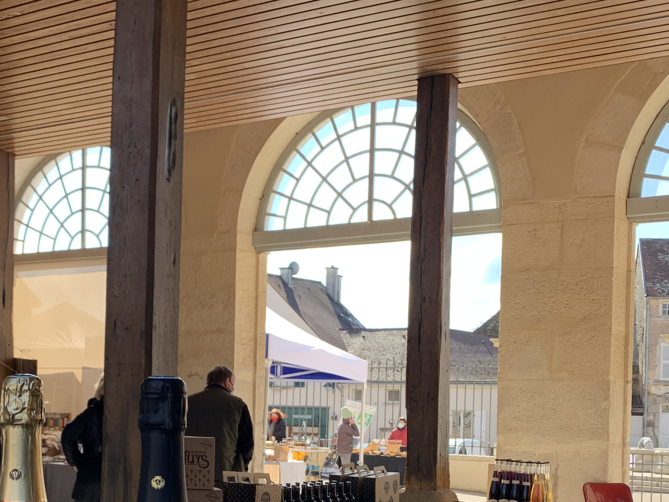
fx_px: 986
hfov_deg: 36.9
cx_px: 195
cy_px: 424
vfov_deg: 27.8
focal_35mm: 51
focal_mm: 4.25
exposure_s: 1/389
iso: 25
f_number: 1.8
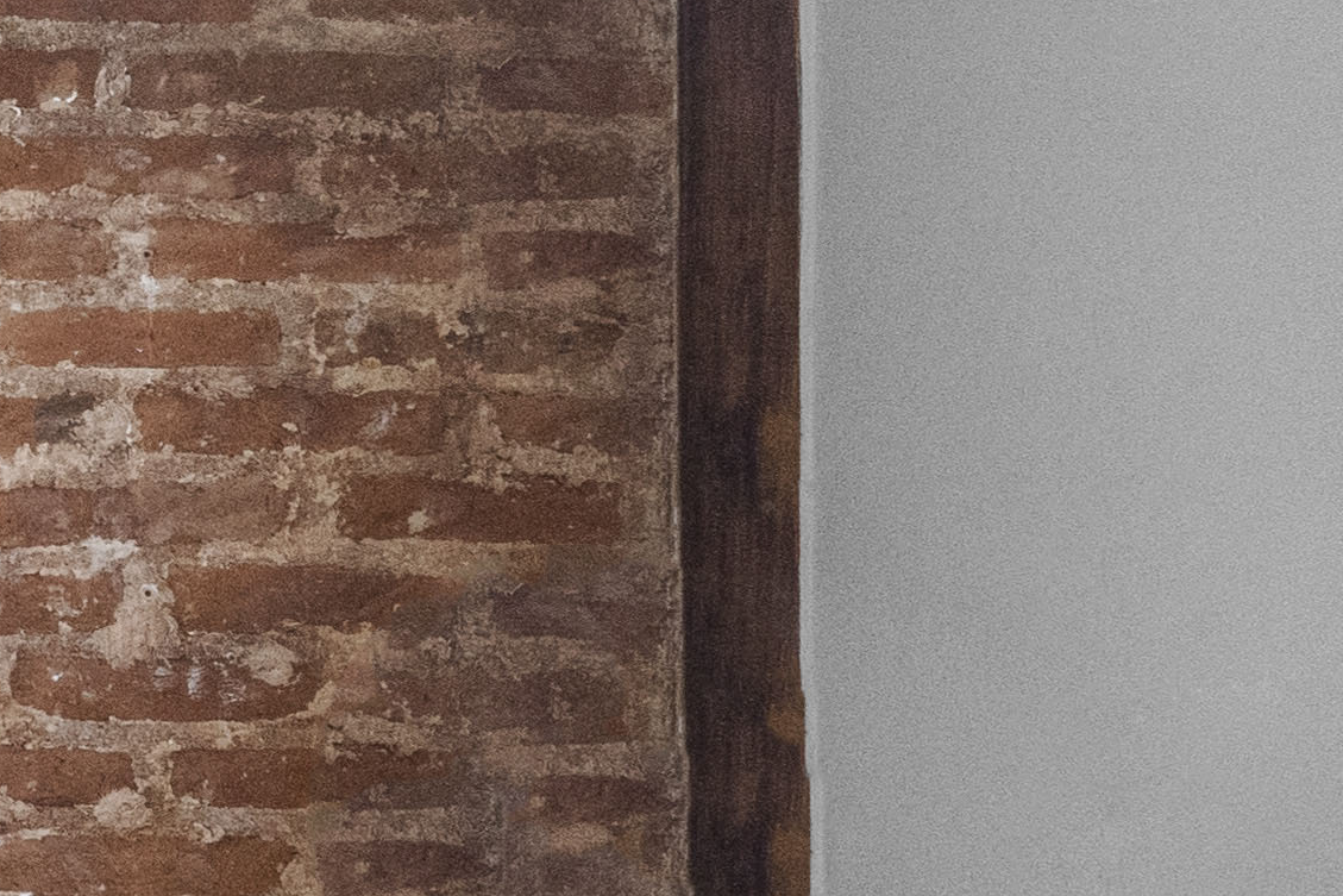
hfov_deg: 18.2
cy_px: 183
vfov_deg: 15.5
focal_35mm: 88
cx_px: -1103
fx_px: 3270
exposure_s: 1/20
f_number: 8
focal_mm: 11
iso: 640
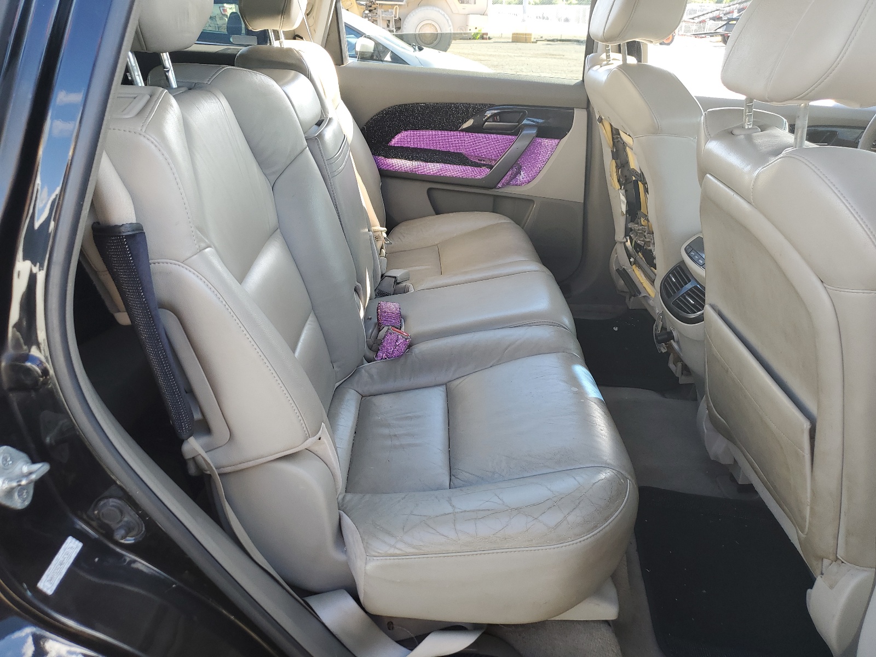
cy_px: 328
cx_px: 438
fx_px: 658
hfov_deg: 67.3
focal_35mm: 26
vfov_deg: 53.1
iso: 50
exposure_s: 1/200
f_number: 1.5
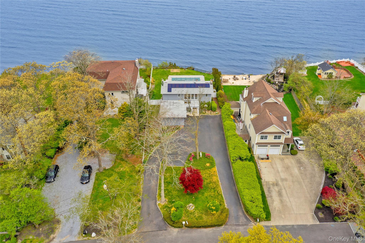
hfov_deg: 65.5
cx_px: 182
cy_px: 122
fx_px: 284
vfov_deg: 46.4
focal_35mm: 28
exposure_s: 1/1000
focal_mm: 10.26
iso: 100
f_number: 5.6
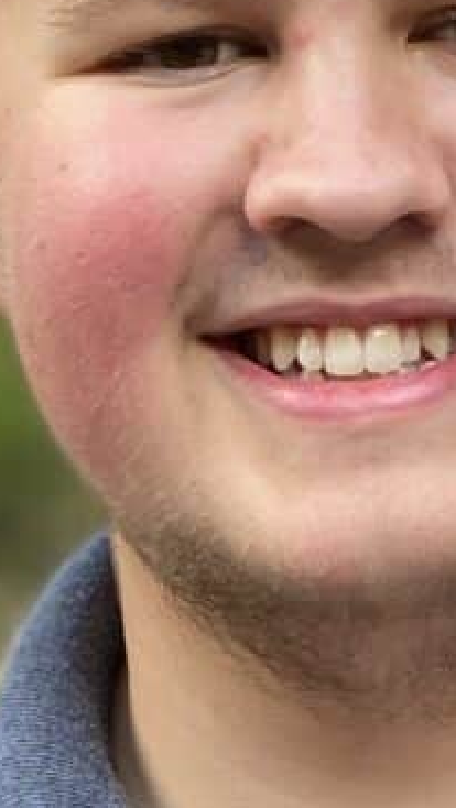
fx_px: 3389
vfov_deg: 12.9
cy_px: 1200
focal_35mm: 158
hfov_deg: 7.7
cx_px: 478
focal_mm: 4.25
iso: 32
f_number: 1.8
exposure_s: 1/124
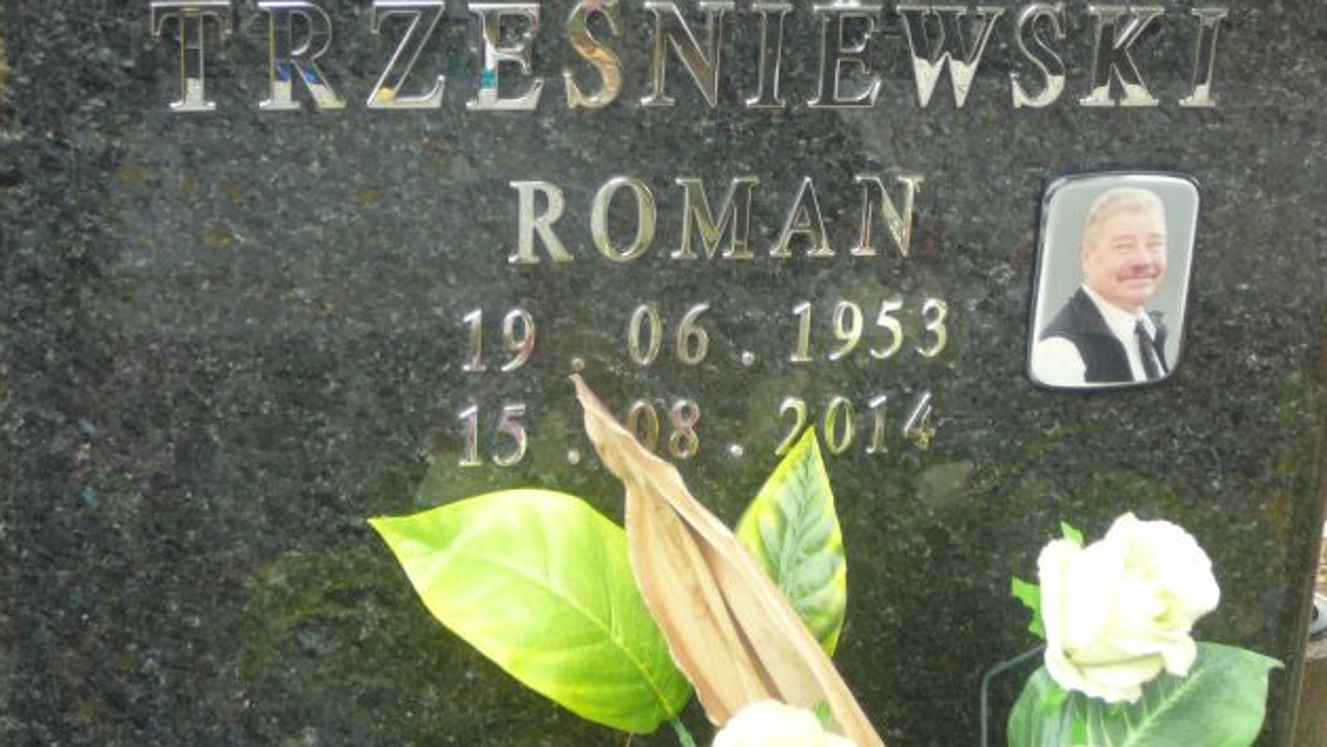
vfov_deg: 16.7
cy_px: 260
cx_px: 669
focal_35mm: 72
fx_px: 2534
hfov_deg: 29.3
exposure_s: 1/30
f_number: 3.6
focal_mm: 9.7
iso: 125
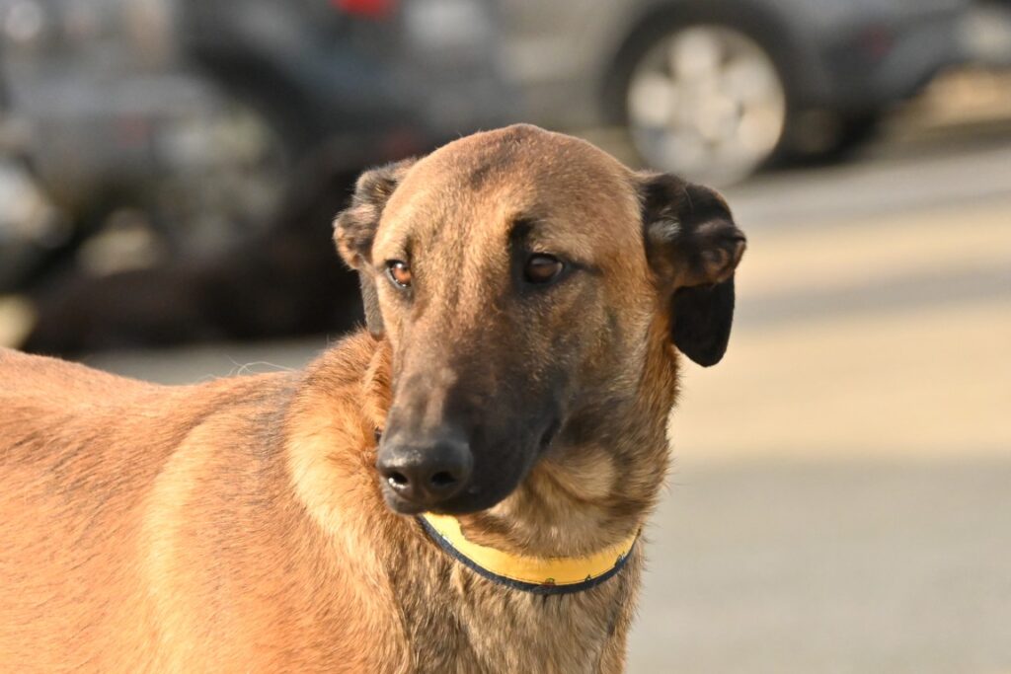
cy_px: 337
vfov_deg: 3.7
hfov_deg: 5.5
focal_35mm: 375
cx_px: 506
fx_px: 10532
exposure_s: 1/4000
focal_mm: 250
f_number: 8
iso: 5600
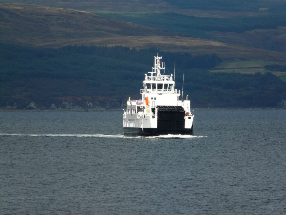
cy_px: 108
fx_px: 4164
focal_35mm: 504
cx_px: 143
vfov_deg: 3.0
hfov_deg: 3.9
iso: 100
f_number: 7.1
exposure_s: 1/500
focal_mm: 82.8
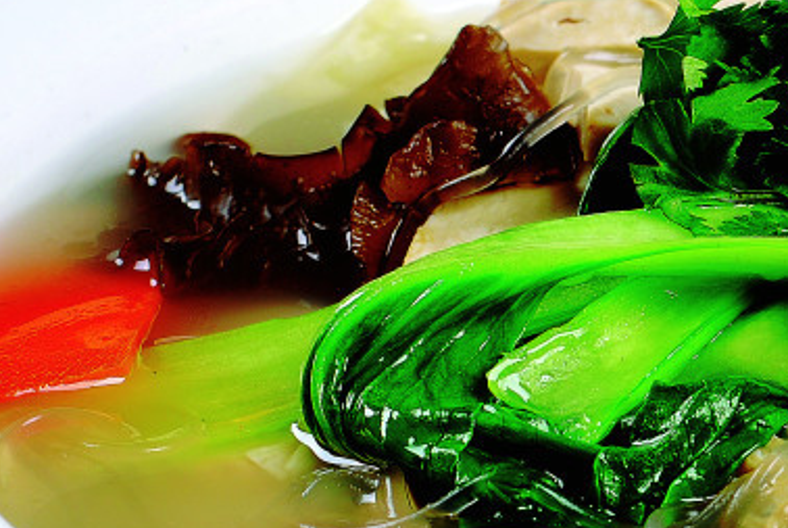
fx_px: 4449
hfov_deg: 10.0
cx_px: 867
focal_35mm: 203
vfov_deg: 6.8
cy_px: 435
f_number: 9
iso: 100
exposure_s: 1/160
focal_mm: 50
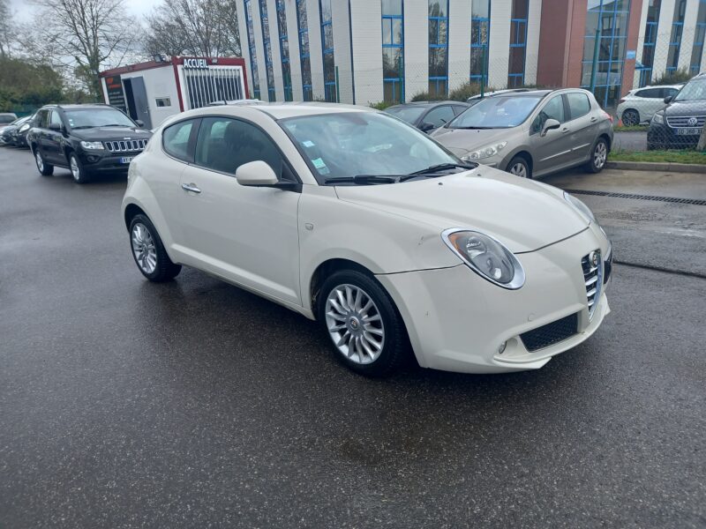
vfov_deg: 54.9
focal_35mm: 25
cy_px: 264
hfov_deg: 69.4
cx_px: 353
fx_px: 510
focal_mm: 4.6
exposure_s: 1/193
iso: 25
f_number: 2
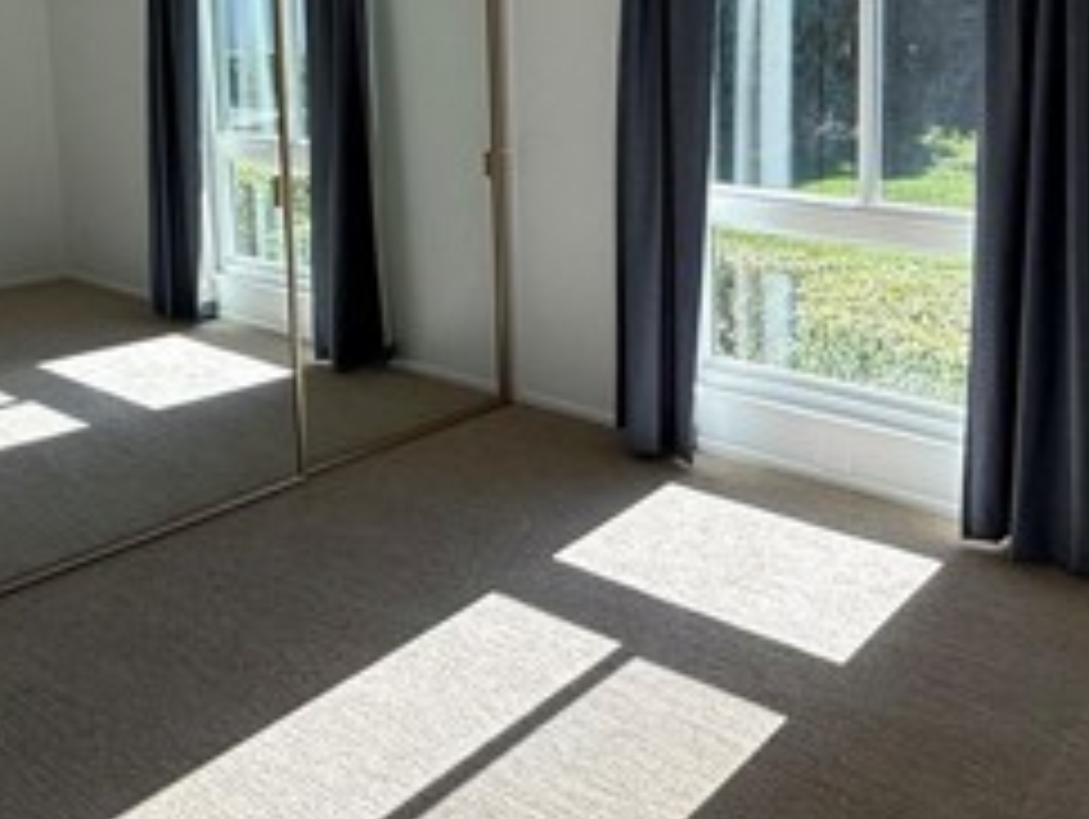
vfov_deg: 37.1
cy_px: 144
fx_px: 1165
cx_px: 814
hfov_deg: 48.2
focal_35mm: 37
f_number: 2.2
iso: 50
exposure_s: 1/326
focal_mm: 2.22
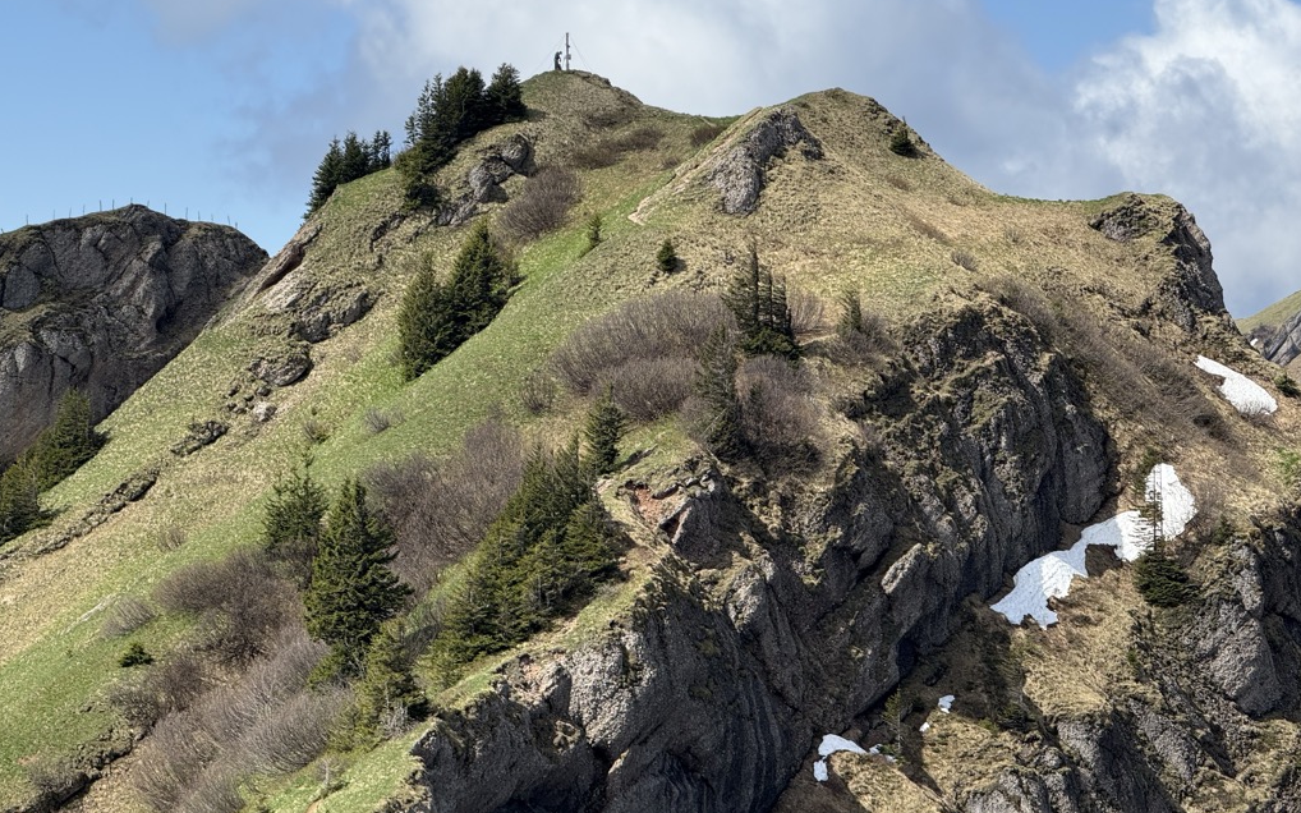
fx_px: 4538
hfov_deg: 16.3
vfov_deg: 10.2
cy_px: 339
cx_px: 650
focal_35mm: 128
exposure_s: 1/1167
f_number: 2.8
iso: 50
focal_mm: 15.66
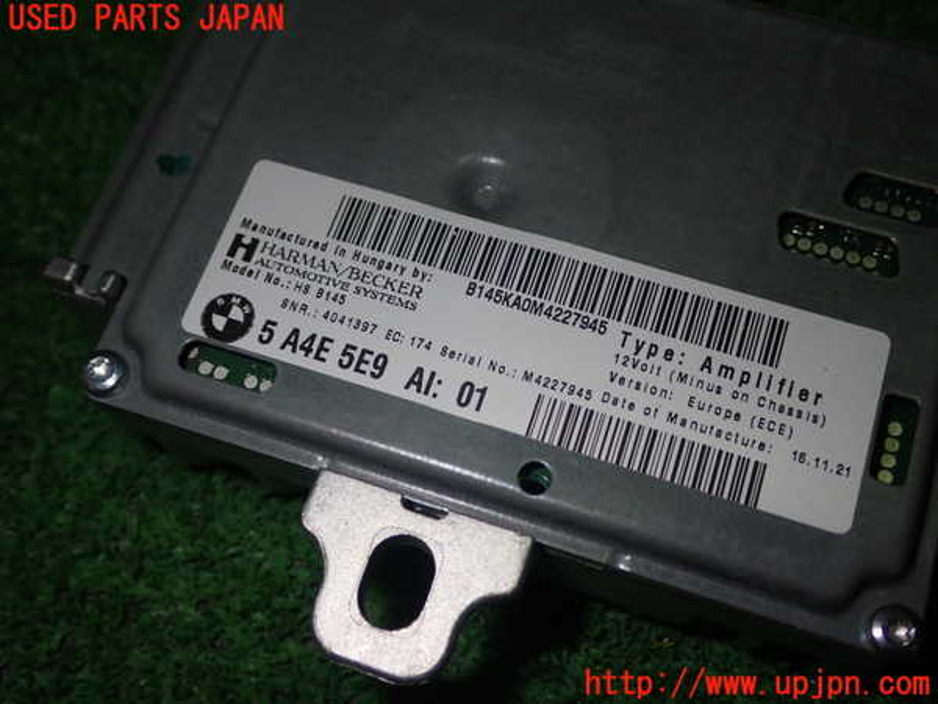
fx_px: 1111
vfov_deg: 35.1
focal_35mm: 41
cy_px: 352
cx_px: 469
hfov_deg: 45.8
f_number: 8
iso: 200
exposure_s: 1/40
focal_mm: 7.31
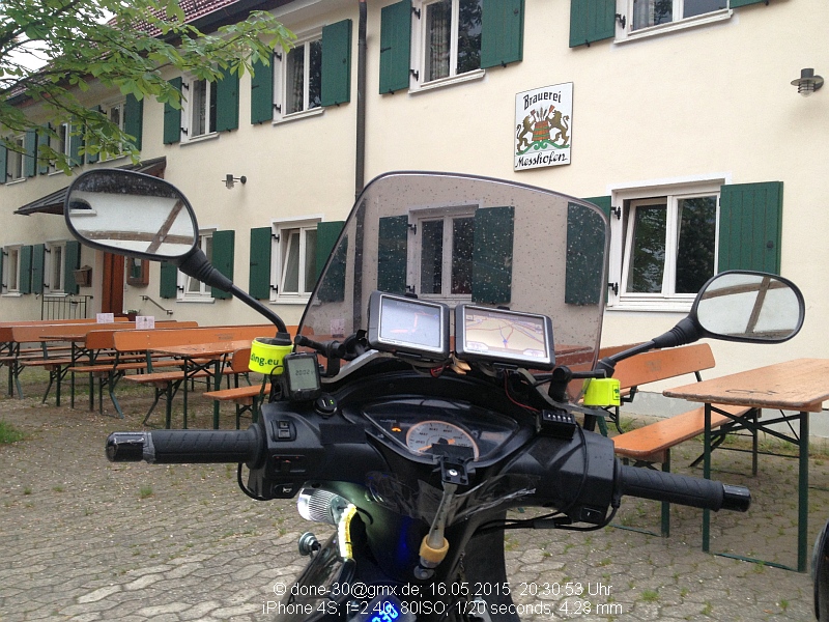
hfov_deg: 52.6
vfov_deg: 40.7
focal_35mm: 35
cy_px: 311
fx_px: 838
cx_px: 414
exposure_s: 1/20
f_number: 2.4
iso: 80
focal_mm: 4.28
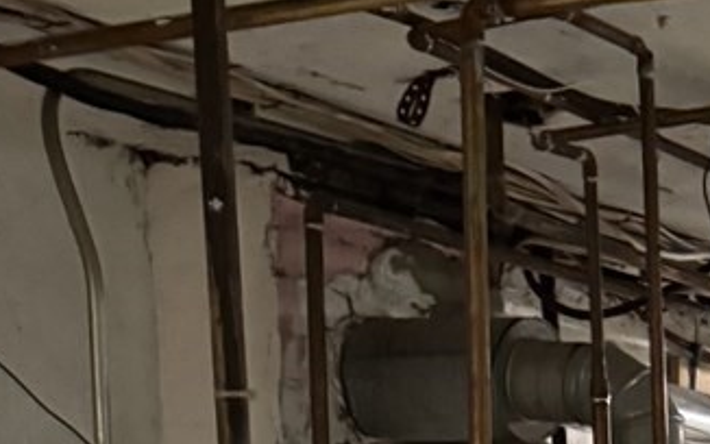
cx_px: 808
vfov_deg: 9.6
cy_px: 1075
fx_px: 2323
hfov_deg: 16.8
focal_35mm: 120
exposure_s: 1/40
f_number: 1.78
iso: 800
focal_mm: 6.76
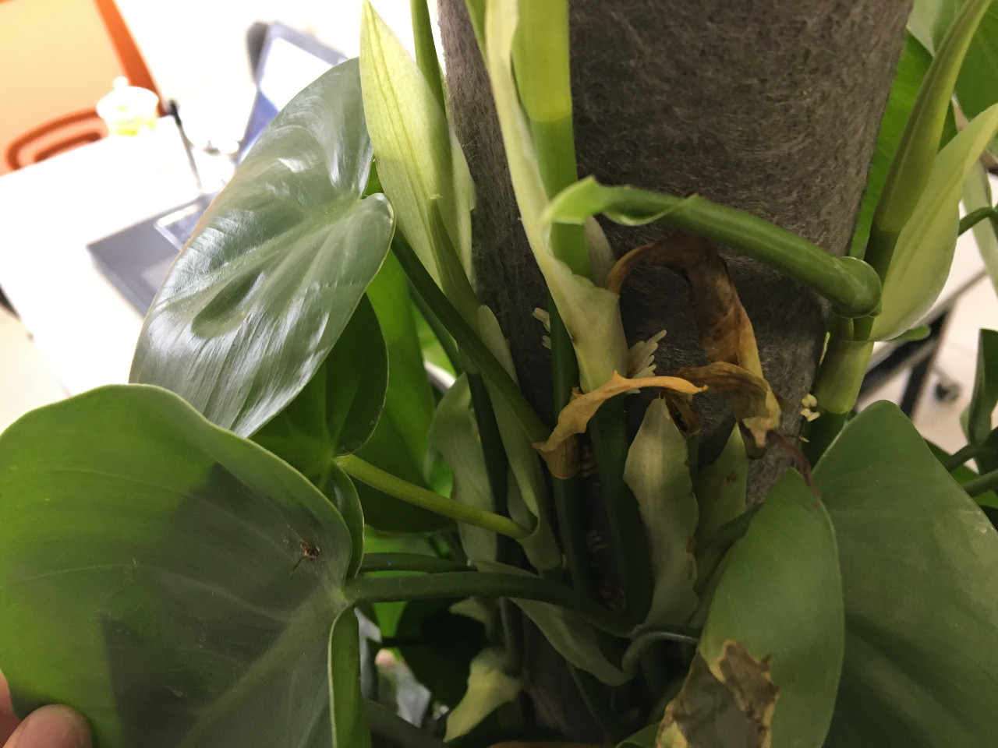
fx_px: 836
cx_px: 499
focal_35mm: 29
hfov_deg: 61.7
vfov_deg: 48.2
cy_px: 374
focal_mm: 4.15
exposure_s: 1/17
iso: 80
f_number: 2.2
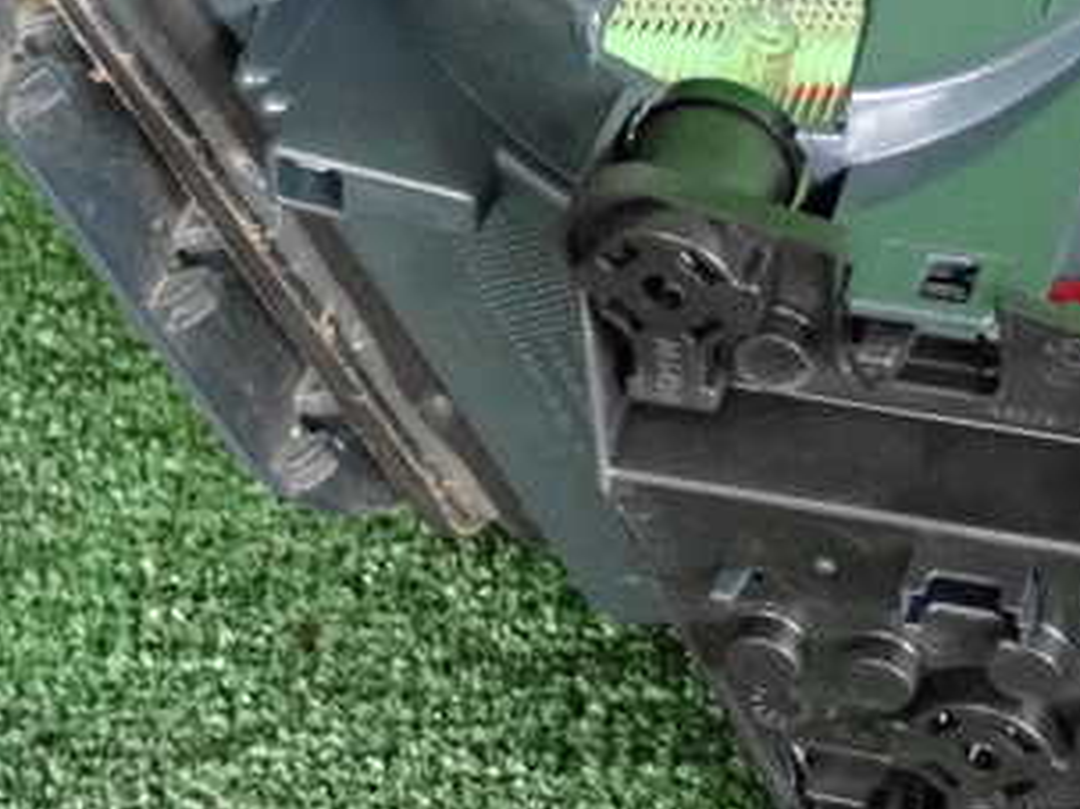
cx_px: 781
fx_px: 3587
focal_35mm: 115
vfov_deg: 12.9
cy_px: 314
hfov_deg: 17.1
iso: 2500
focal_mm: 10.35
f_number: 3.5
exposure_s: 1/125
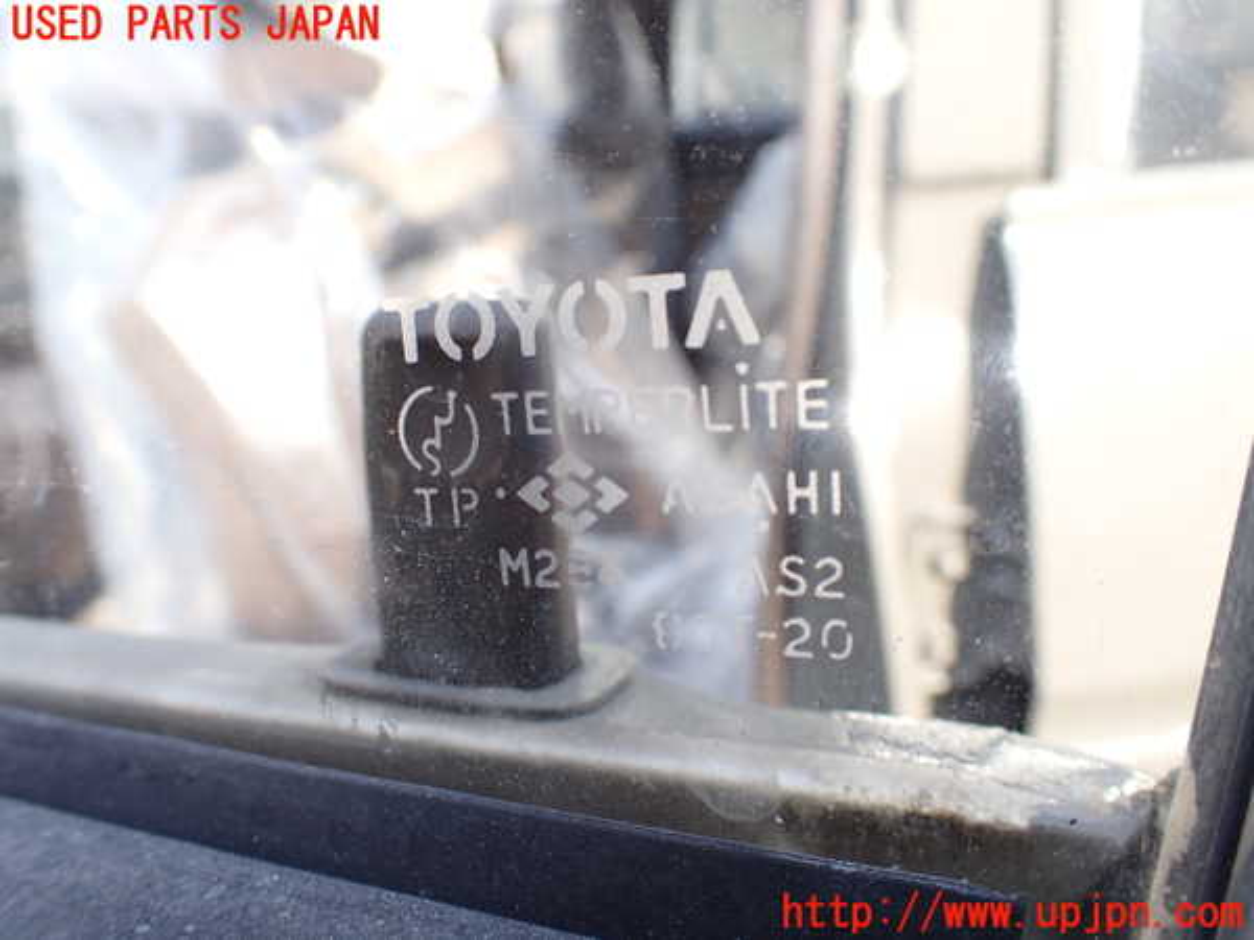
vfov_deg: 46.8
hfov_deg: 60.0
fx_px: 1087
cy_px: 470
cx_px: 627
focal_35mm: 30
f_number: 3.2
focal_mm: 5.4
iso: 100
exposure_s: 1/125
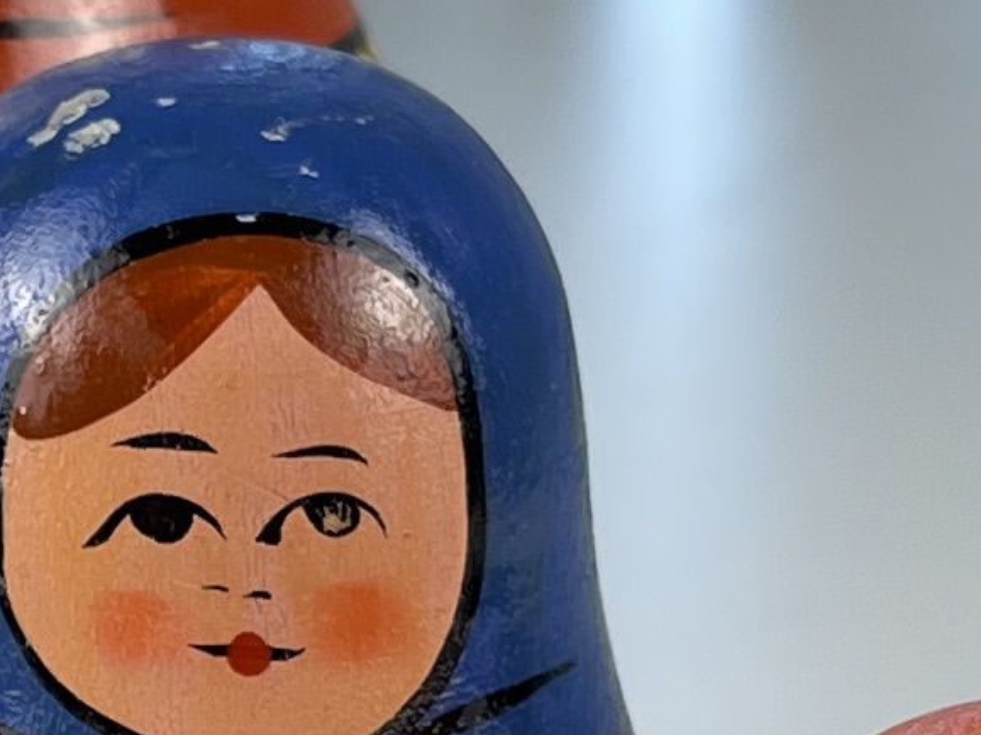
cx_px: 12
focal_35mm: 174
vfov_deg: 8.3
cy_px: 1147
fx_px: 4930
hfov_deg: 11.3
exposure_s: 1/152
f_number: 1.6
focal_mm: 5.1
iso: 32
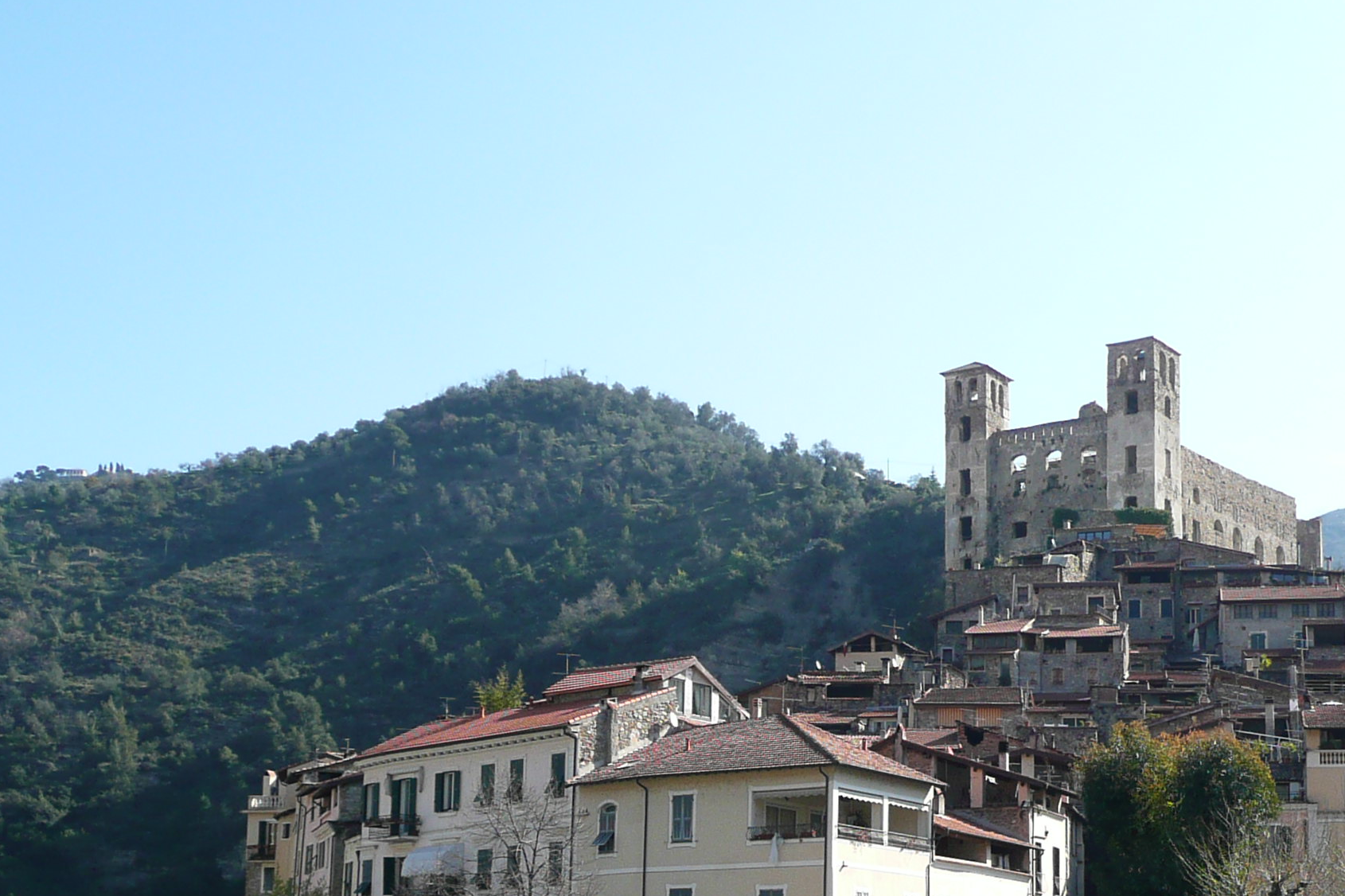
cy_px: 780
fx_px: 1942
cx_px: 861
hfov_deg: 37.9
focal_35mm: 52
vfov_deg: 25.3
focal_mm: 4.9
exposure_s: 1/500
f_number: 3.4
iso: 100
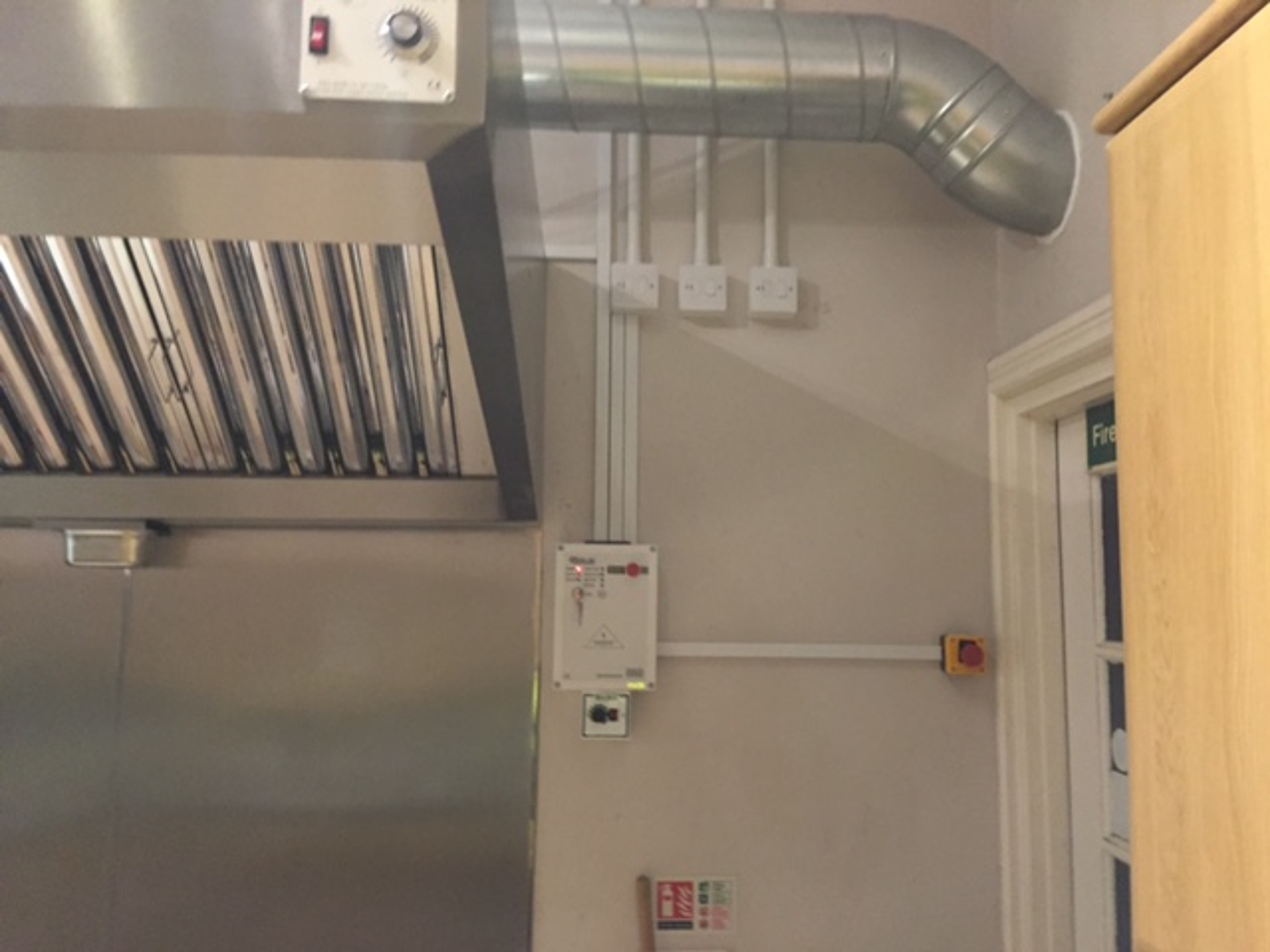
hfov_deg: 61.7
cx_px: 635
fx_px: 1064
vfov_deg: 48.2
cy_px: 476
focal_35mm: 29
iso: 250
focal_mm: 4.15
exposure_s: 1/20
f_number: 2.2
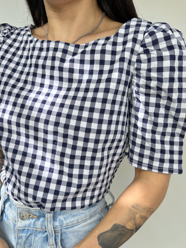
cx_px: 92
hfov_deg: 54.9
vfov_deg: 69.4
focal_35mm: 25
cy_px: 126
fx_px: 179
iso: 80
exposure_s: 1/450
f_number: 1.78
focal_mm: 6.86
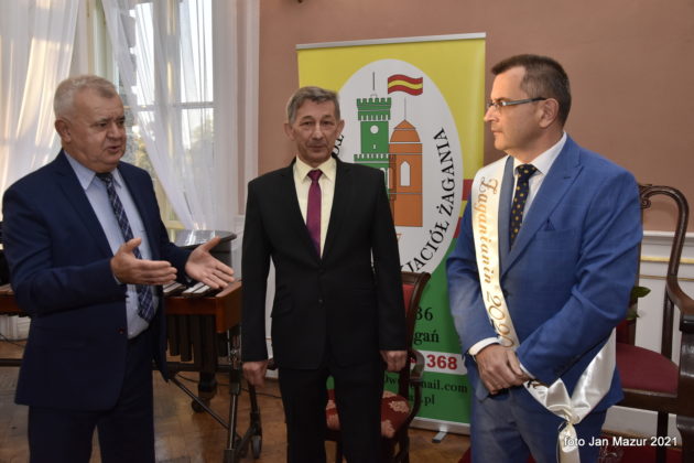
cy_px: 232
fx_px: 694
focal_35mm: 36
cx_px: 347
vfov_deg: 36.9
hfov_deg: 53.1
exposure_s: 1/200
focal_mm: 24
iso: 800
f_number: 5.6
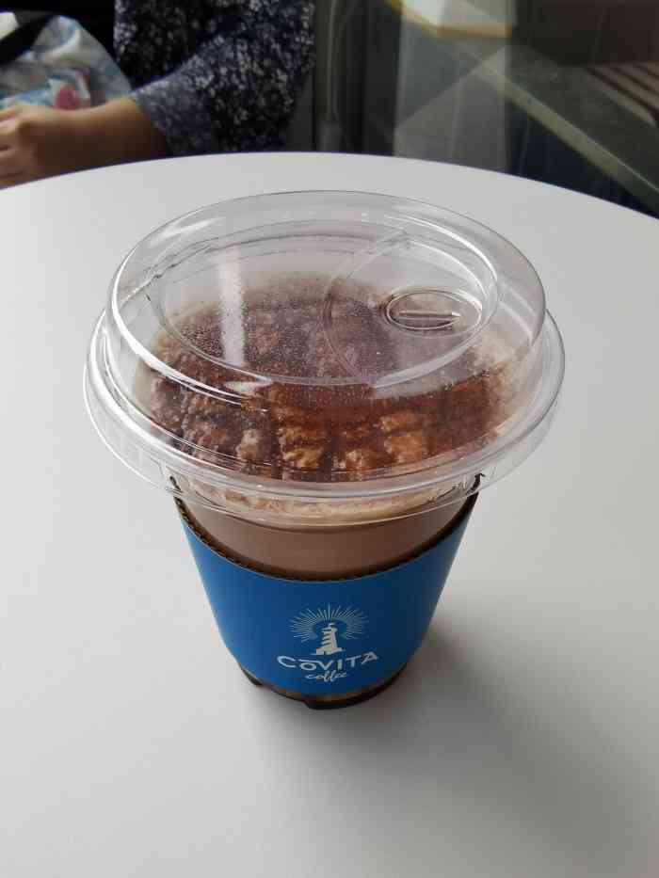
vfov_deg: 67.3
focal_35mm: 26
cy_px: 439
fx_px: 660
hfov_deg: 53.1
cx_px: 330
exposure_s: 1/137
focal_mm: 2.26
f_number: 2.2
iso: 50
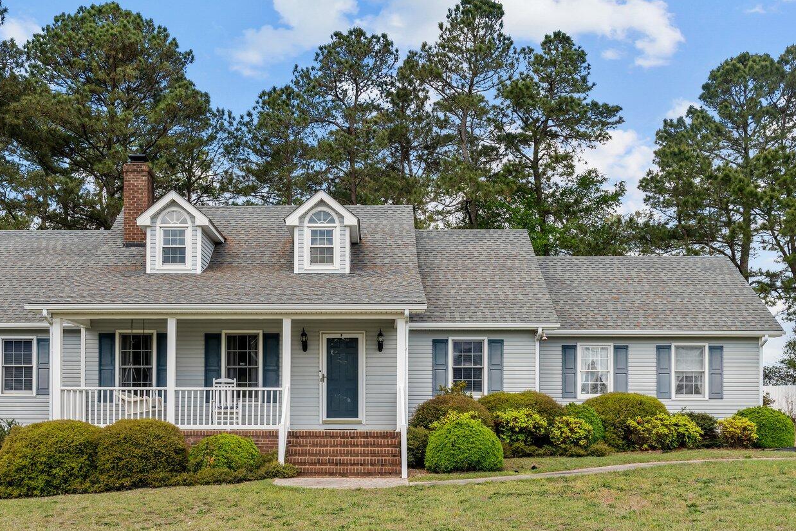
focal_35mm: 49
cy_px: 387
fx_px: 1080
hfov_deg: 40.4
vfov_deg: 27.3
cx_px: 334
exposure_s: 1/320
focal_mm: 29.5
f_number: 8
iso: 250
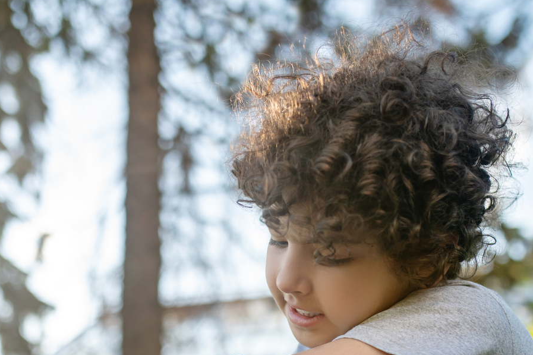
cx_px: 251
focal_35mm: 59
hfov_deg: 33.9
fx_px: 873
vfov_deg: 22.6
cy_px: 290
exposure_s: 1/2000
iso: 250
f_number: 2.5
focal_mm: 35
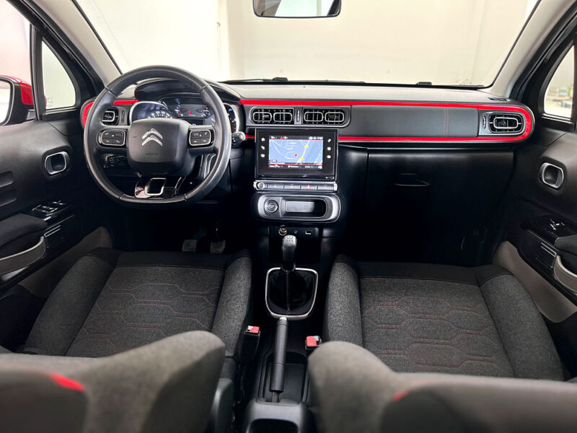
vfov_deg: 53.1
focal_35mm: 26
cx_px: 288
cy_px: 216
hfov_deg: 67.3
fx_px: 433
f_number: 1.5
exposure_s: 1/50
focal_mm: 5.7
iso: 64
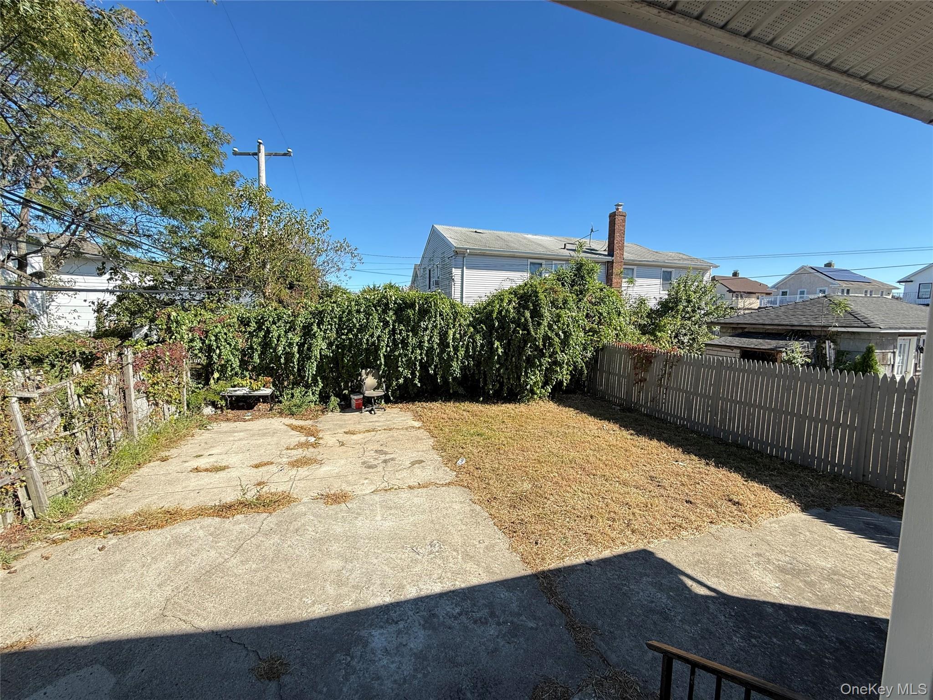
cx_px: 466
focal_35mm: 14
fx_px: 377
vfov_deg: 85.7
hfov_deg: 102.1
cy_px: 350
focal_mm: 2.22
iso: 50
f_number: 2.2
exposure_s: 1/393
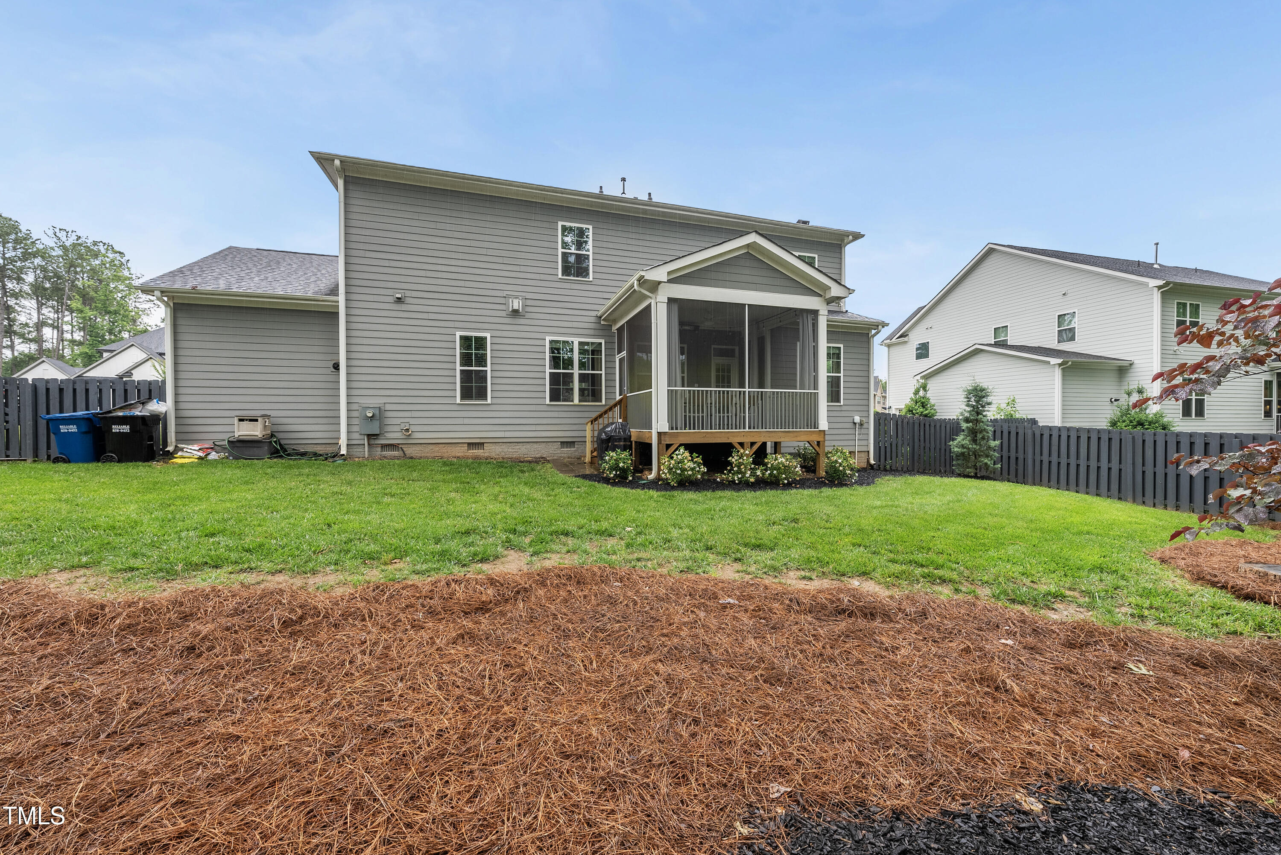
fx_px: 463
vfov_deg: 85.5
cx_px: 640
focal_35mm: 13
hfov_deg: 108.3
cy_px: 428
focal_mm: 13
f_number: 7.1
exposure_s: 1/30
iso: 100
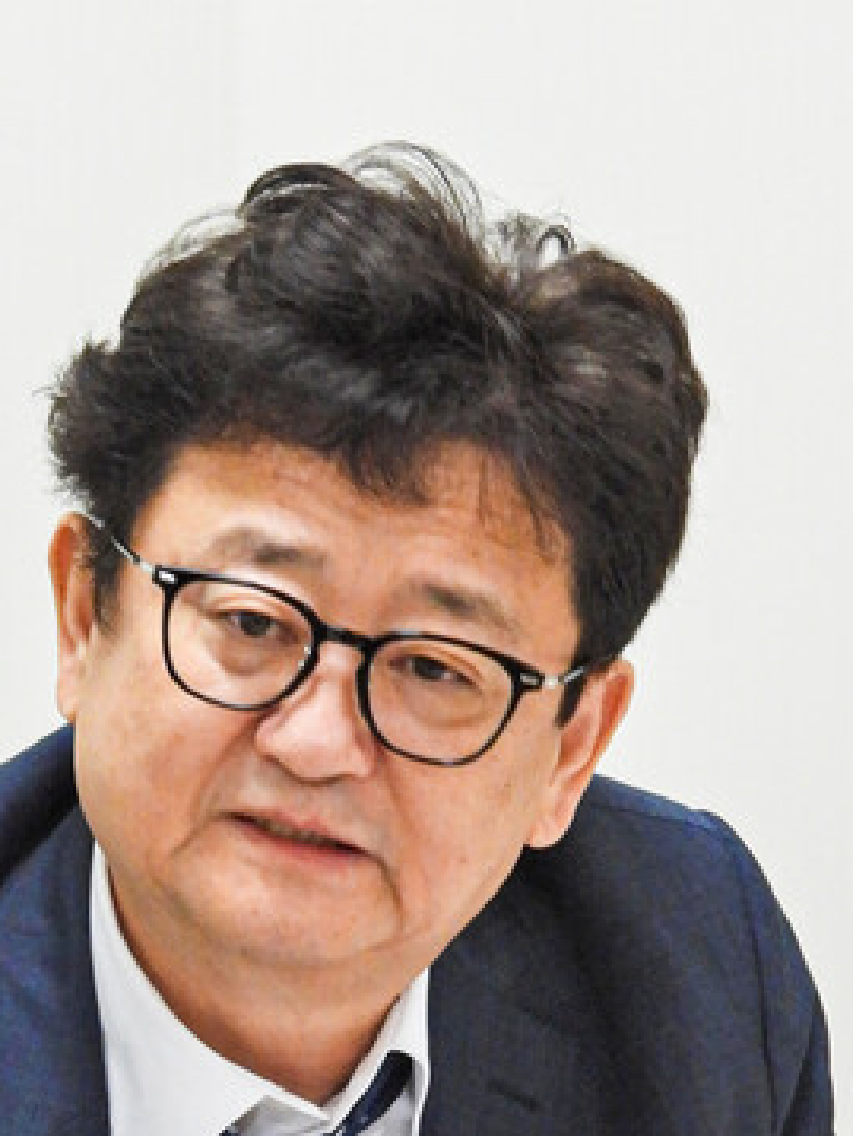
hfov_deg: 7.0
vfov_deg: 9.3
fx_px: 6957
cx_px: 238
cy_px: 1066
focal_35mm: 212
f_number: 4
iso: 560
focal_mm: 17
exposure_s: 1/30
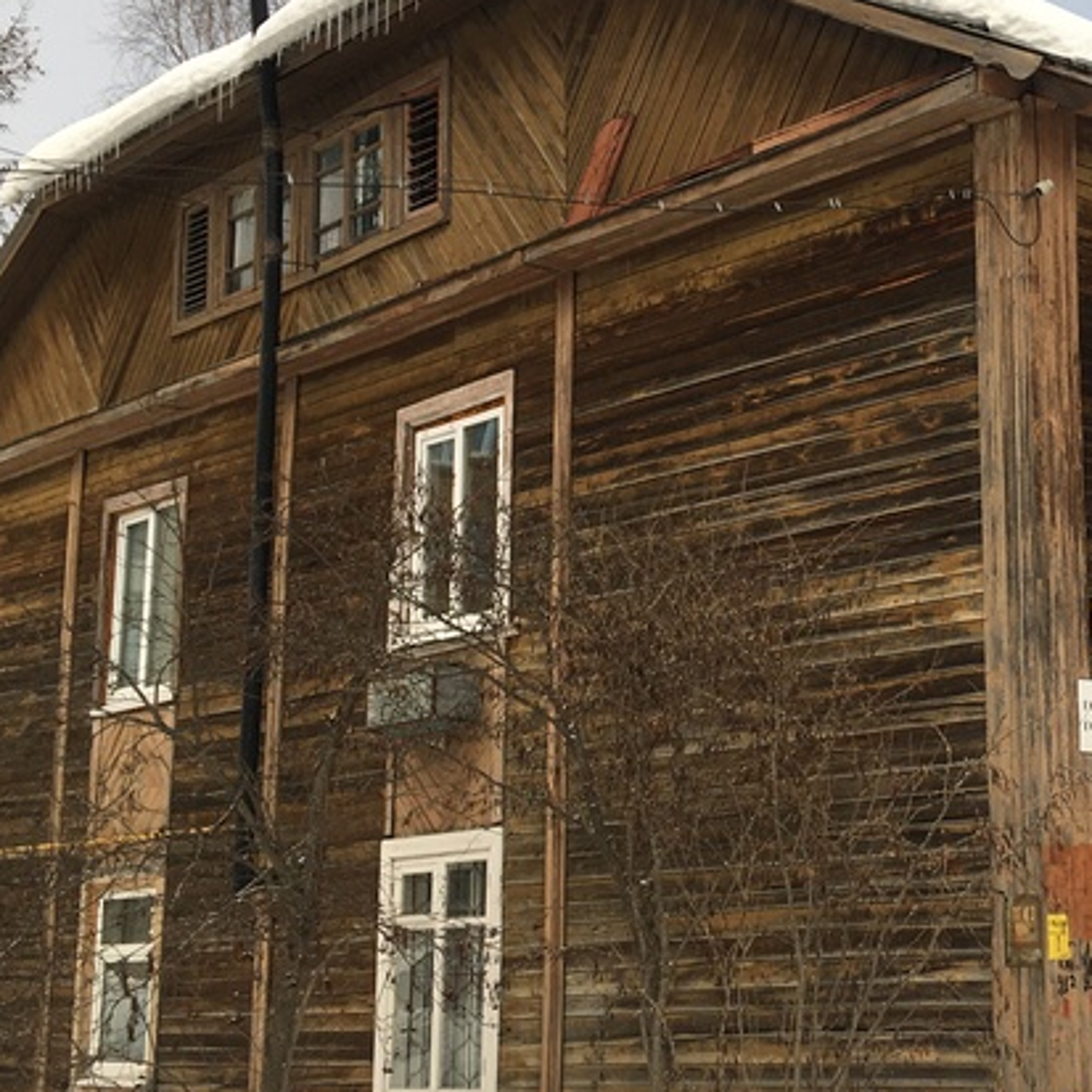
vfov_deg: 27.7
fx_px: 2213
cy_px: 471
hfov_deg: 26.5
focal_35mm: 62
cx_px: 1039
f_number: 2.2
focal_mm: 4.15
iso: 25
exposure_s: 1/251
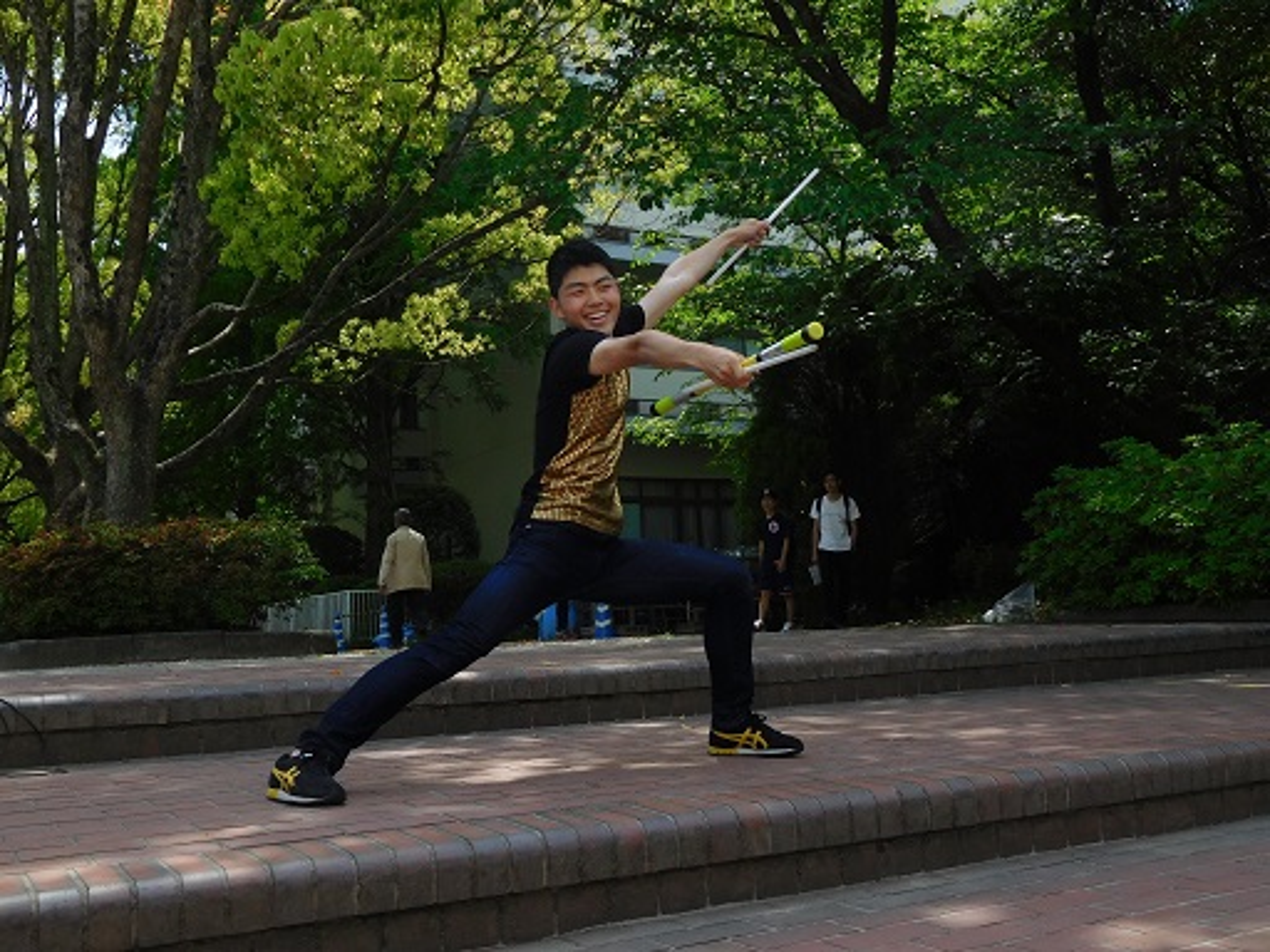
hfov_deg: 52.6
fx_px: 1284
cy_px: 476
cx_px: 635
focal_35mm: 35
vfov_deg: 40.7
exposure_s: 1/640
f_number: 3.8
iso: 125
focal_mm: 6.2
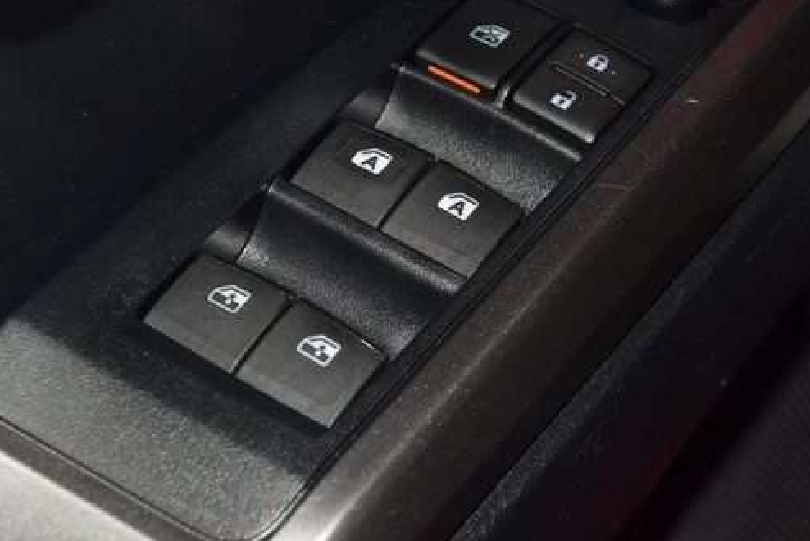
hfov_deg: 15.1
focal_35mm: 136
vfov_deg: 10.1
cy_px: 214
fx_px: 3062
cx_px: 441
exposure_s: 1/125
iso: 100
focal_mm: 70
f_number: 8
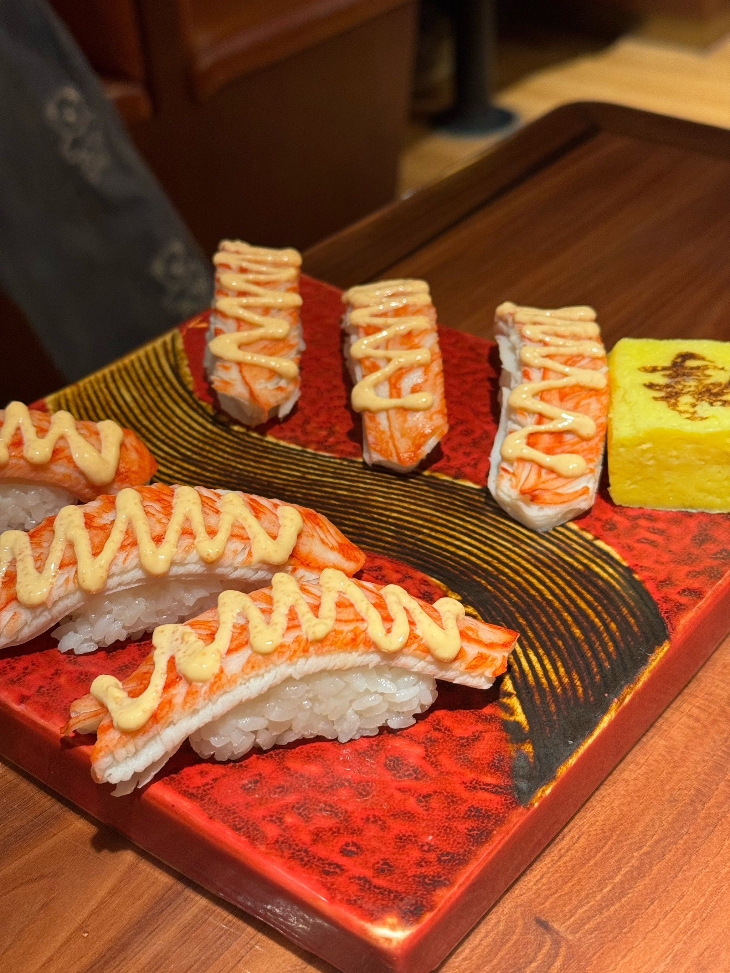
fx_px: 1349
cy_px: 486
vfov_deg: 39.7
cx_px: 365
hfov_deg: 30.3
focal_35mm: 48
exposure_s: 1/50
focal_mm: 6.76
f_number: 1.78
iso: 160
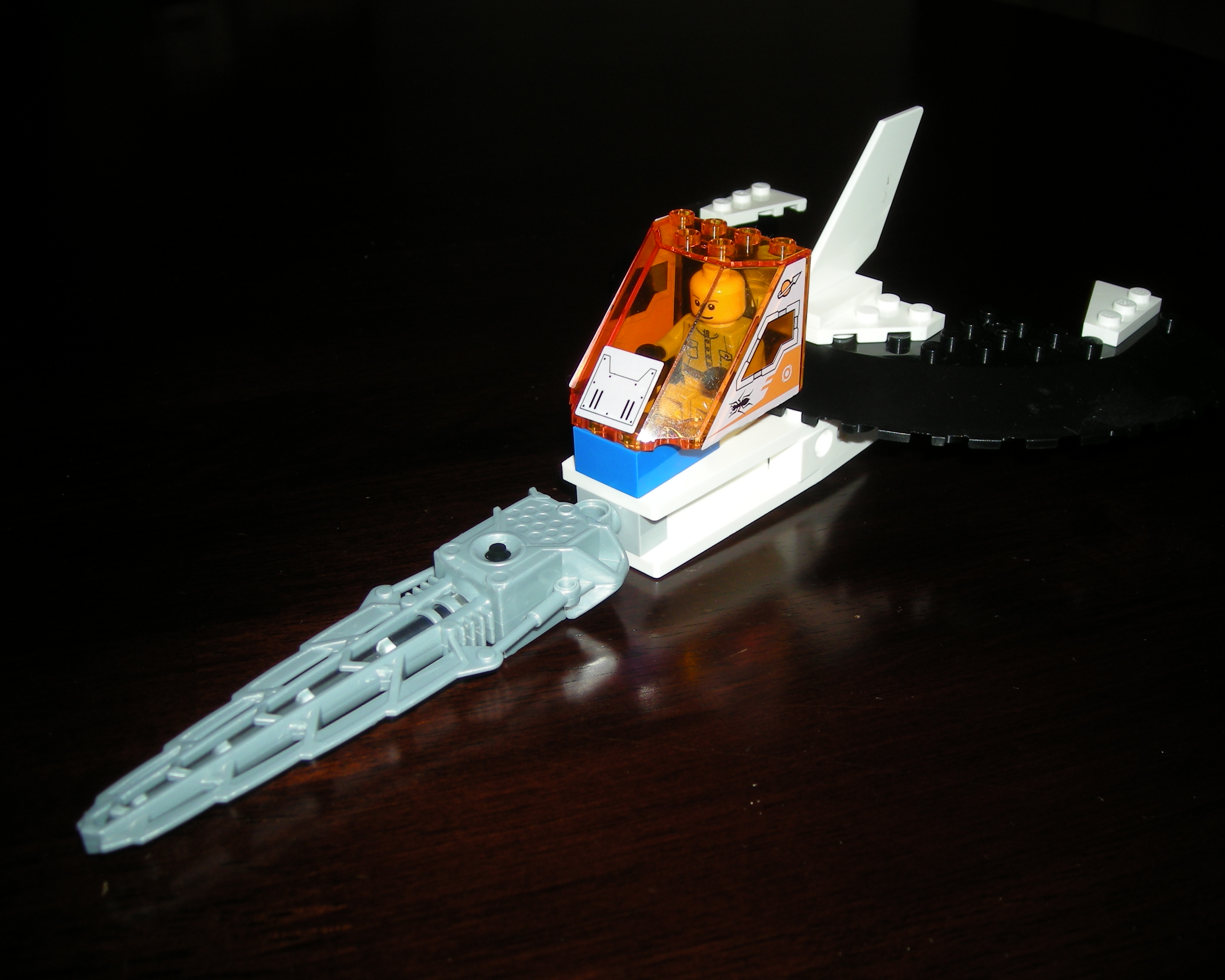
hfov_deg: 49.1
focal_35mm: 37
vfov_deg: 40.1
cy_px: 488
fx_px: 1341
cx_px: 640
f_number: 2.8
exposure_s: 1/60
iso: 50
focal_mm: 5.7
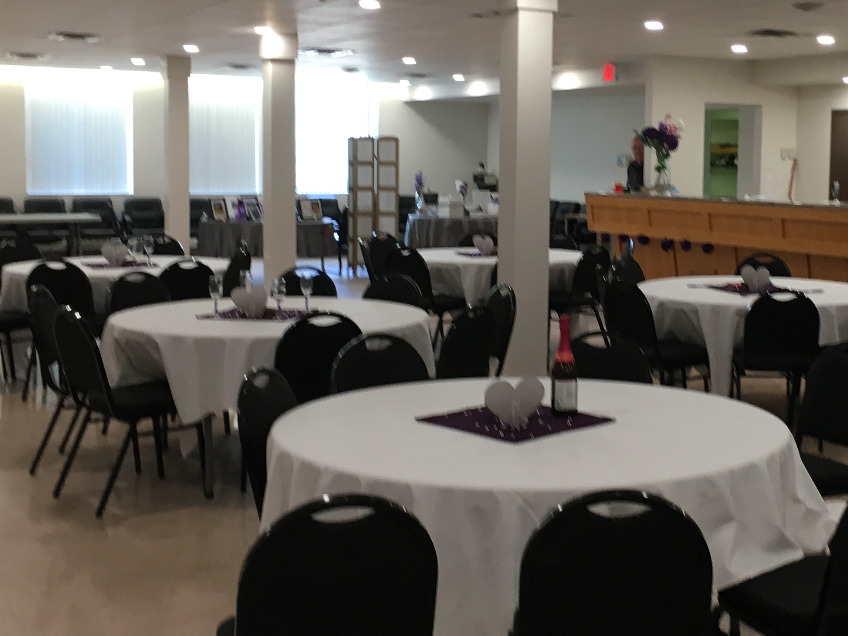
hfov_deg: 37.2
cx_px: 553
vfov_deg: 28.5
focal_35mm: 51
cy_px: 257
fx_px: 1249
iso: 64
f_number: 2.2
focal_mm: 4.15
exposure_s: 1/30
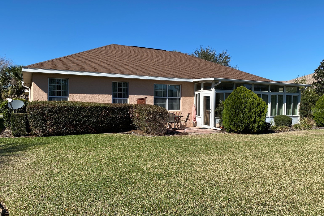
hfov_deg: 65.5
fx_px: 252
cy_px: 110
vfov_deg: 46.4
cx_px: 161
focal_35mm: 28
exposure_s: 1/2817
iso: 32
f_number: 1.8
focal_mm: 4.25
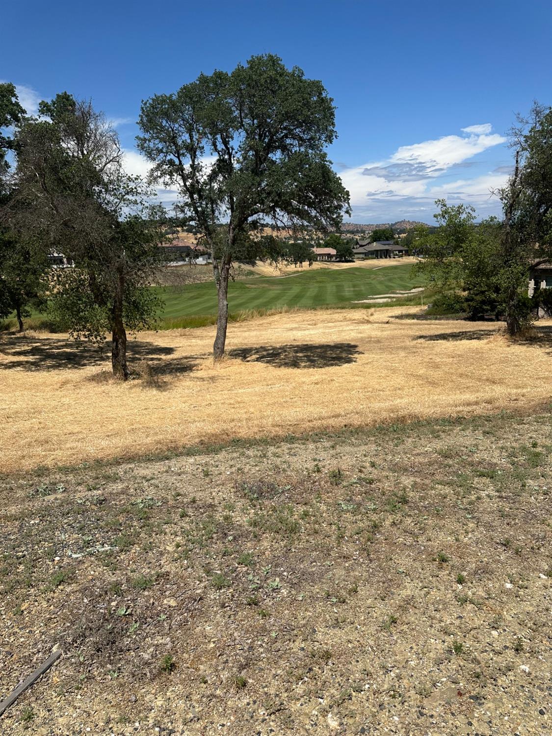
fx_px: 510
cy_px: 368
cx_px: 276
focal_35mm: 24
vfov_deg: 71.6
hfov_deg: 56.8
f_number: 1.78
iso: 80
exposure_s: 1/7042
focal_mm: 6.86
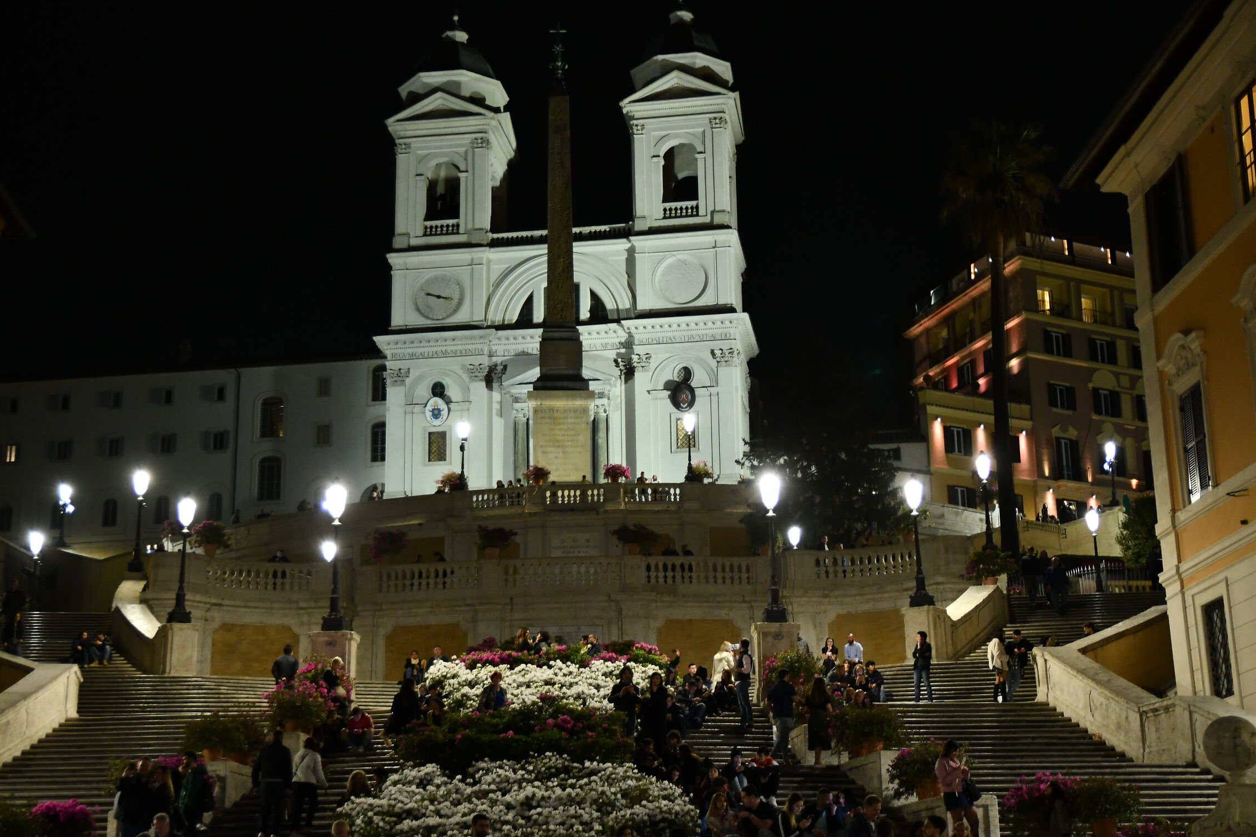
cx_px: 611
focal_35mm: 57
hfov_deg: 35.1
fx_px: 1989
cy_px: 426
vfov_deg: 23.8
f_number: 2.8
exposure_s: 1/40
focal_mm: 36
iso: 1600
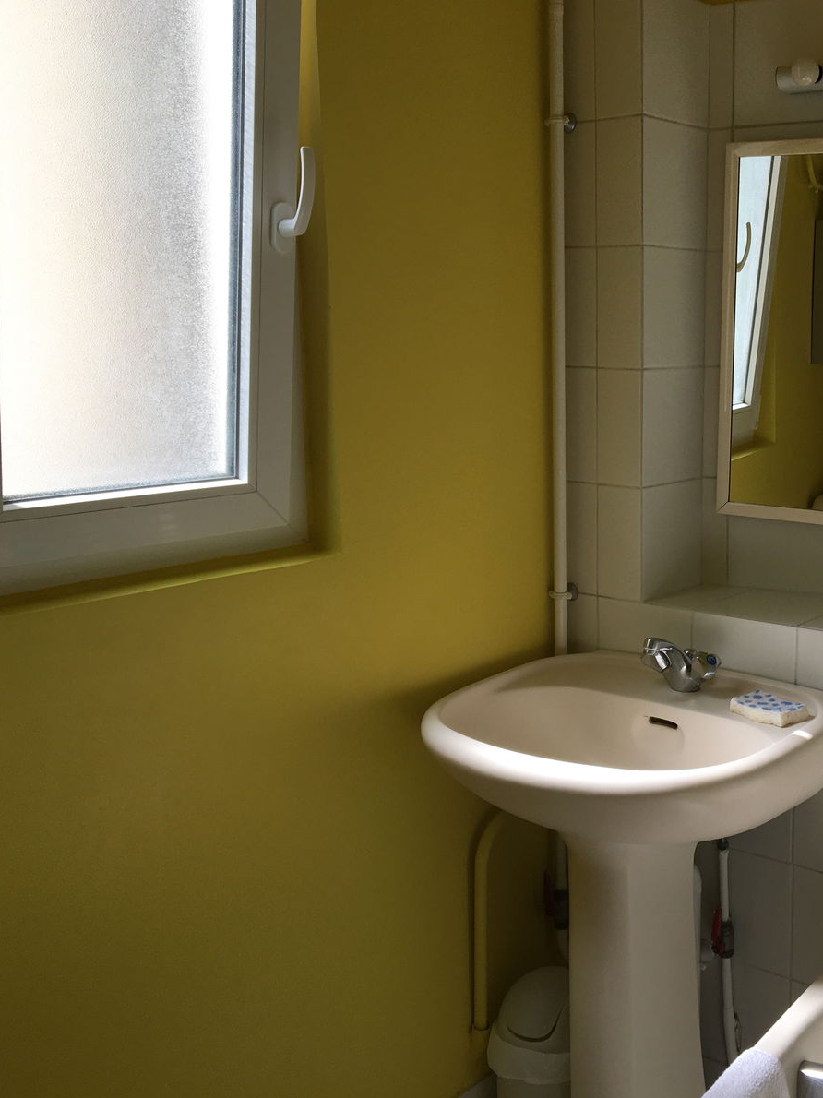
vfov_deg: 47.9
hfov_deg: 35.4
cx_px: 682
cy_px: 546
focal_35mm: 39
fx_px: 1237
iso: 25
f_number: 2.2
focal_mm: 4.15
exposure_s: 1/434
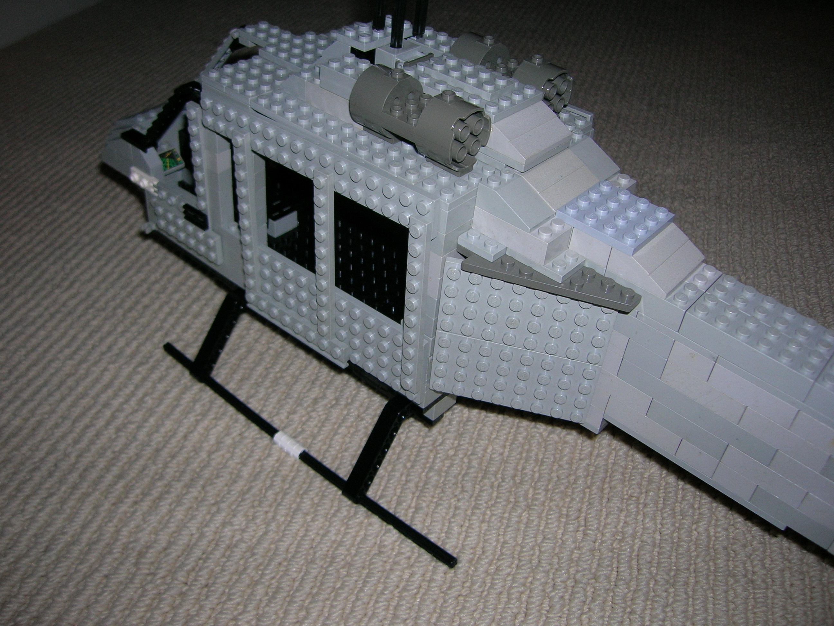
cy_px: 313
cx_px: 417
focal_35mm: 34
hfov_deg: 54.0
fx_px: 819
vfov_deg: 41.8
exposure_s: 1/60.1
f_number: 2.9
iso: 50
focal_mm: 5.7
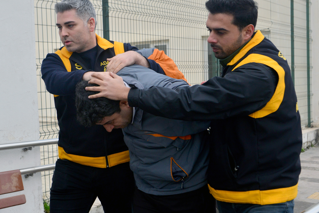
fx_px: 452
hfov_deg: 38.9
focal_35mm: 51
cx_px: 159
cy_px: 108
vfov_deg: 26.5
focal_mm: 42
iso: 800
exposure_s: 1/800
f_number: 5.6
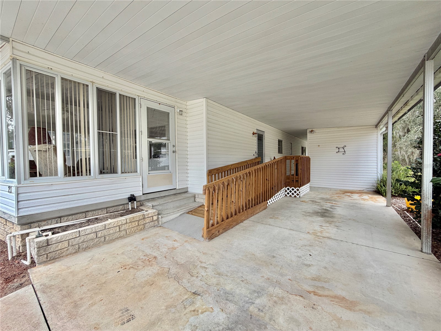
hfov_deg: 102.1
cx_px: 220
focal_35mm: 14
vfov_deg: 85.7
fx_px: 178
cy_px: 166
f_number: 2.2
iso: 64
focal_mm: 2.22
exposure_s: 1/121
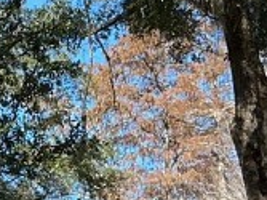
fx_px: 1372
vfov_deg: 8.1
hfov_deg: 10.5
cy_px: 309
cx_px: -200
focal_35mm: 178
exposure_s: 1/504
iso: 25
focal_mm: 3
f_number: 1.8
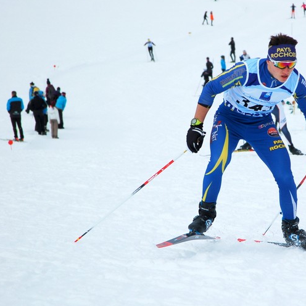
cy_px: 157
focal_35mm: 175
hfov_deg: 10.0
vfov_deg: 10.0
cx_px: 243
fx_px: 1747
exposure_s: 1/1250
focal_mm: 85
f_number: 4.5
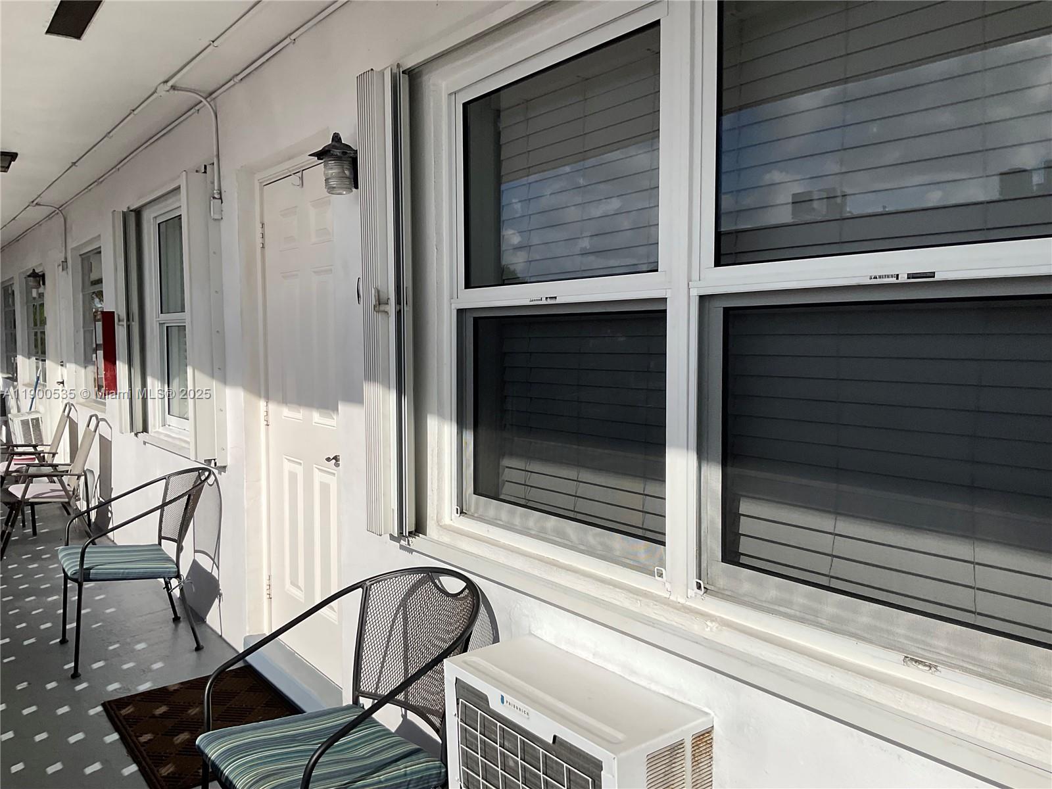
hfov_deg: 61.7
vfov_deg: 48.2
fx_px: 881
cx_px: 526
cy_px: 394
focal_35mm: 29
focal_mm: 3
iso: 16
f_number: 1.8
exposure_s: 1/5263
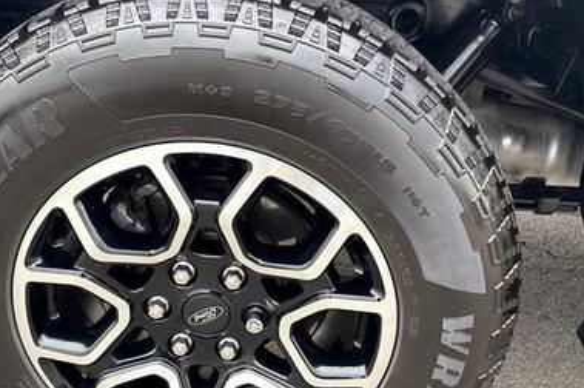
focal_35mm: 36
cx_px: 236
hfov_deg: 52.8
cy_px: 288
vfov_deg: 36.0
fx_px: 583
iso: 125
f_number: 1.6
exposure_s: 1/120
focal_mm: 5.96
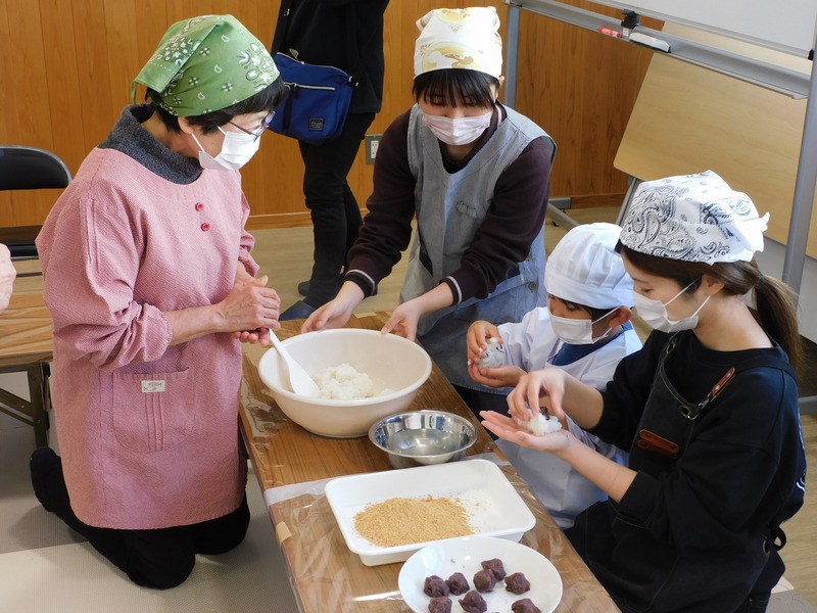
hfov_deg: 38.2
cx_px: 408
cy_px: 306
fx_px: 1180
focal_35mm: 50
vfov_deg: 29.1
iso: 125
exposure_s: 1/30
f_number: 4
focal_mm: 9
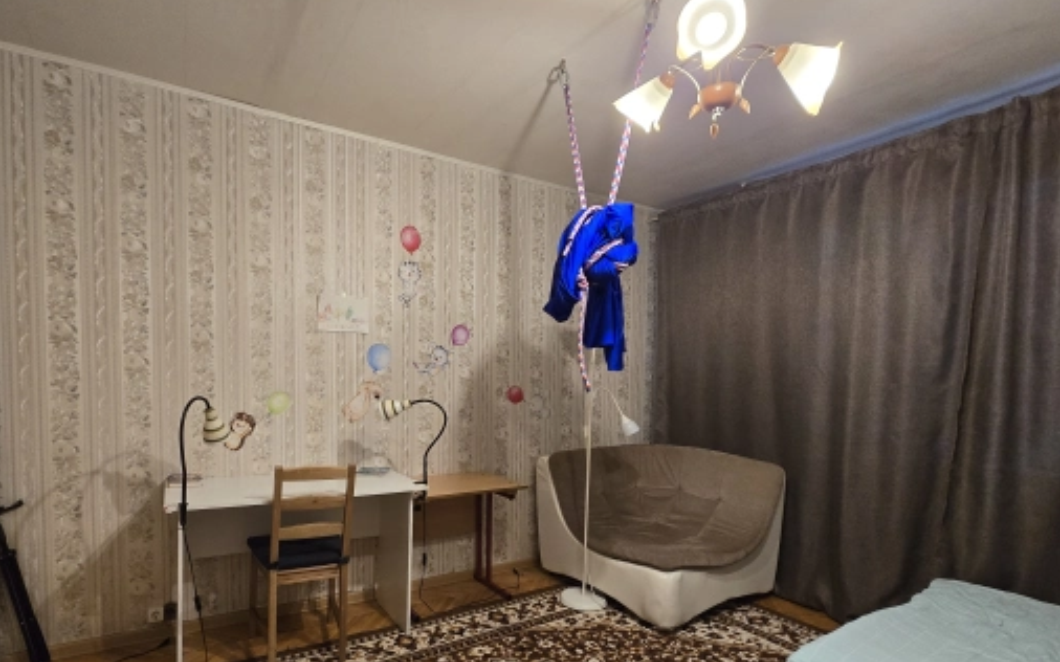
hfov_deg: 94.1
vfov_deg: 67.4
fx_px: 491
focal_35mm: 17
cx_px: 482
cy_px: 392
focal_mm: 2.2
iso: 400
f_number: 2.2
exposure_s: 1/50
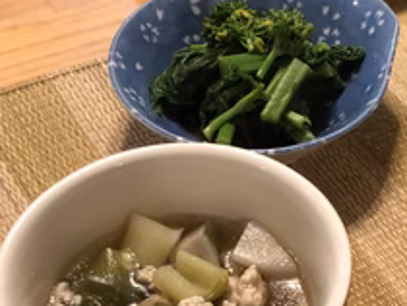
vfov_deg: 14.9
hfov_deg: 19.4
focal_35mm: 99
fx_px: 1165
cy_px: 79
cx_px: 384
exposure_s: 1/33
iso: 125
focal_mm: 6
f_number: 2.4
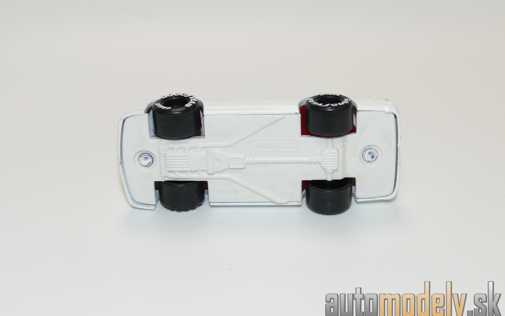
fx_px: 922
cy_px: 139
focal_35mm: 67
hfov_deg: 30.6
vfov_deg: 19.4
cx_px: 252
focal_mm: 10.3
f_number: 4
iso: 100
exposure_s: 1/30
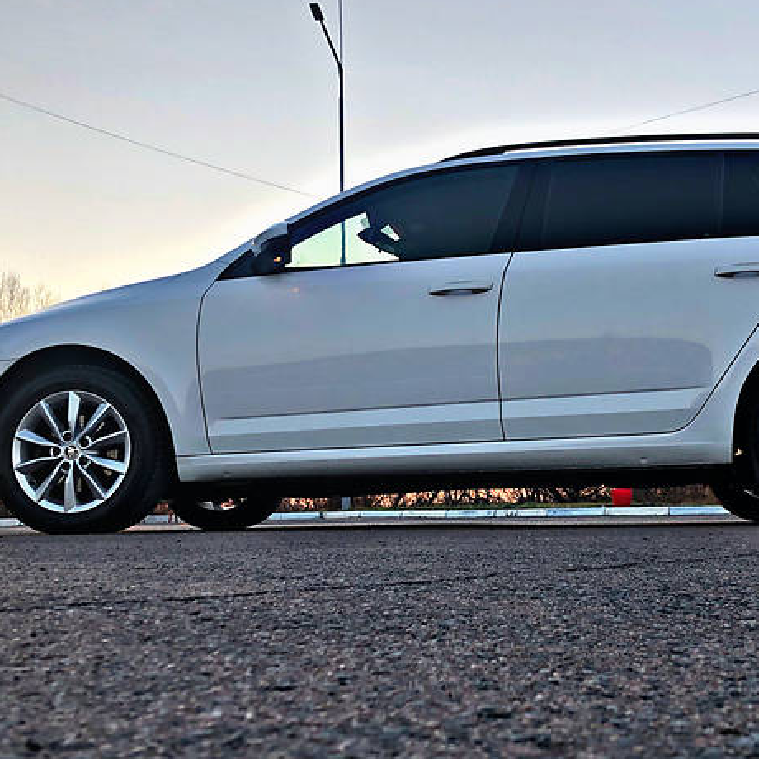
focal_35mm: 43
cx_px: 485
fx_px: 1067
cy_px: 437
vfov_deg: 39.1
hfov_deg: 38.9
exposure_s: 1/271
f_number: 1.8
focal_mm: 4
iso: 20
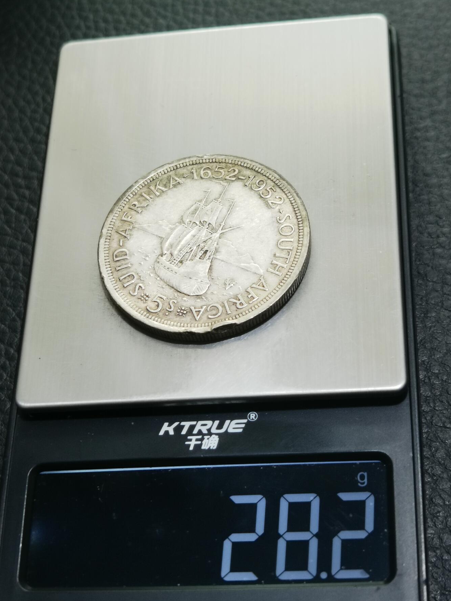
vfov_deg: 31.2
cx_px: 228
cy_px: 297
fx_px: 1077
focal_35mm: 62
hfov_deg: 23.6
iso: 100
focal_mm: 6.67
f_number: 1.9
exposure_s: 1/100
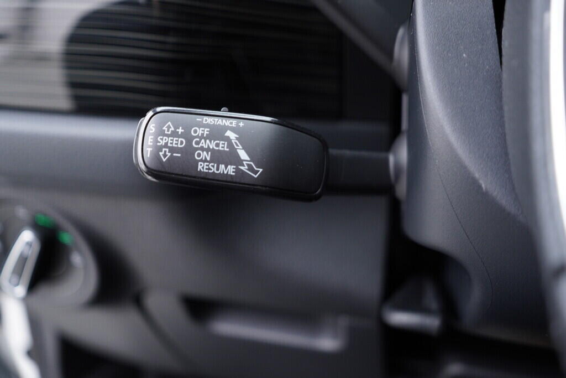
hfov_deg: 53.1
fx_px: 566
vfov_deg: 36.9
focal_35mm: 36
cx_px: 283
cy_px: 189
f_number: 2.8
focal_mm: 24
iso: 400
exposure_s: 1/40
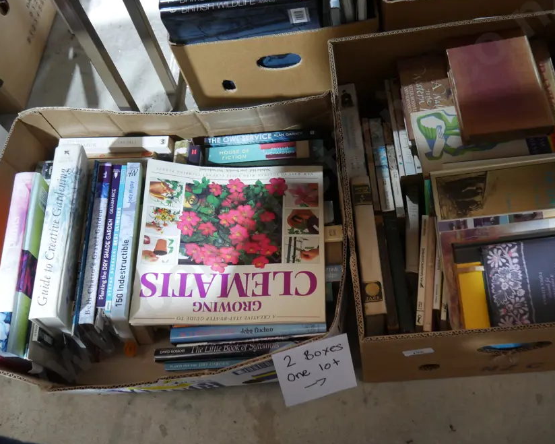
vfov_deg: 43.3
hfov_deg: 52.8
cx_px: 290
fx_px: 558
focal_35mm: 34
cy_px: 198
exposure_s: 1/60
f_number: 3.5
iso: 1250
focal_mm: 14
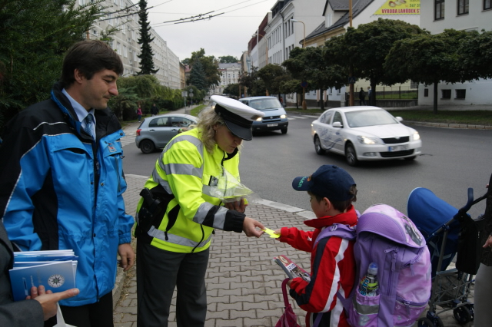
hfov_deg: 62.0
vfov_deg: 43.6
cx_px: 246
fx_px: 410
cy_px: 164
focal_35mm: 30
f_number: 5
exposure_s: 1/50
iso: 100
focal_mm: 20
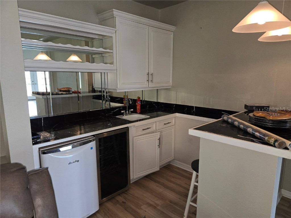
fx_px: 193
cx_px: 146
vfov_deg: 58.9
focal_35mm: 23
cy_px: 109
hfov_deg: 73.9
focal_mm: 5.4
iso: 100
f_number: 1.8
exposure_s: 1/30
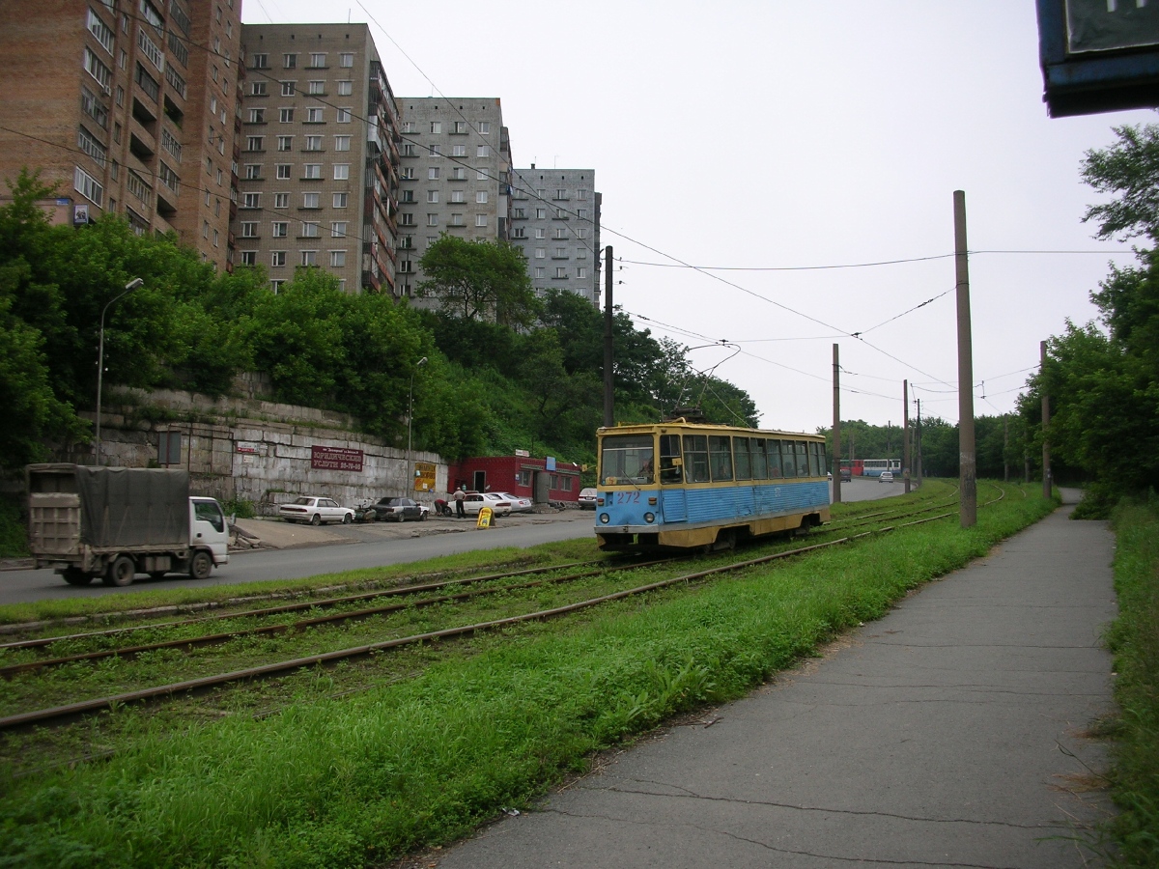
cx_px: 580
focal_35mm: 35
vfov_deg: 40.7
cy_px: 434
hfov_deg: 52.6
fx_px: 1172
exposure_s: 1/224
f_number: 3
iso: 50
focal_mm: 5.8
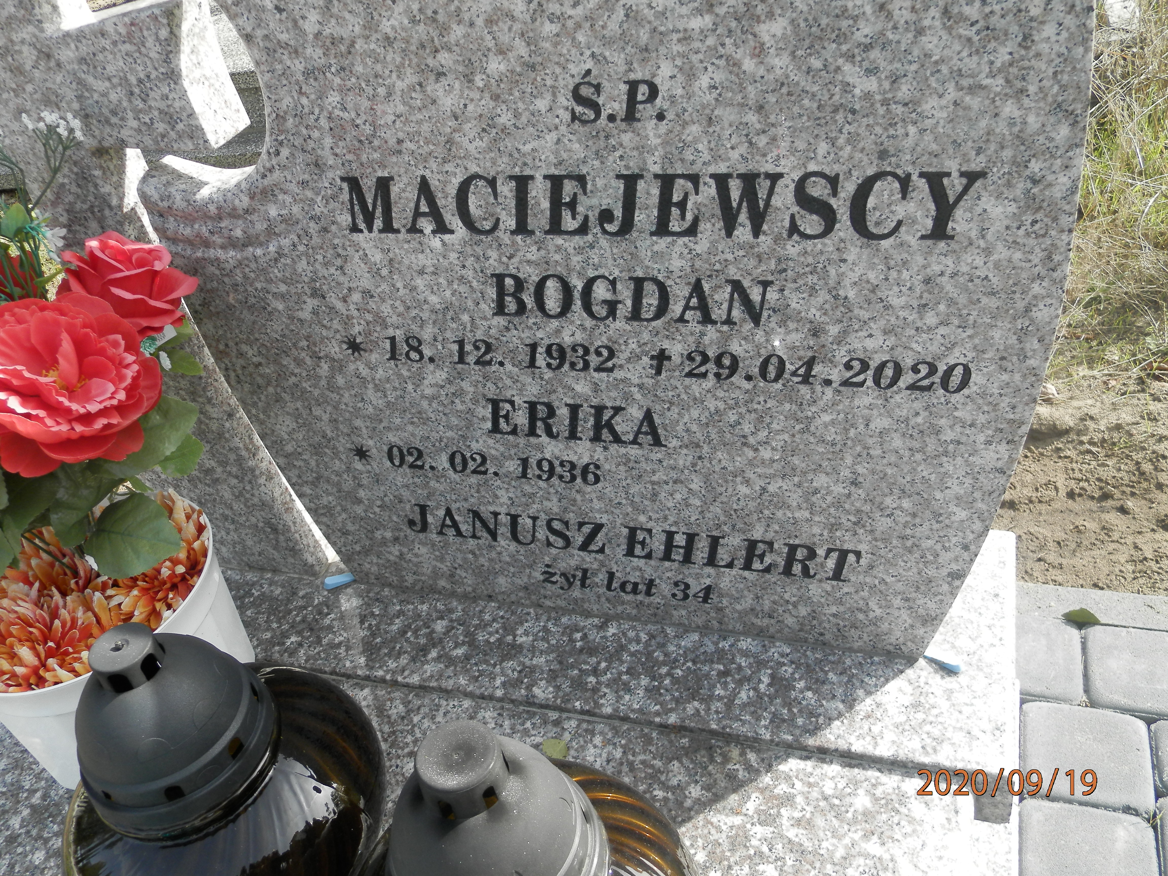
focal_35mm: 31
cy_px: 438
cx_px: 584
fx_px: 1046
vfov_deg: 45.4
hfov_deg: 58.4
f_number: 3.2
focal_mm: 5.5
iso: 80
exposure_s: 1/250
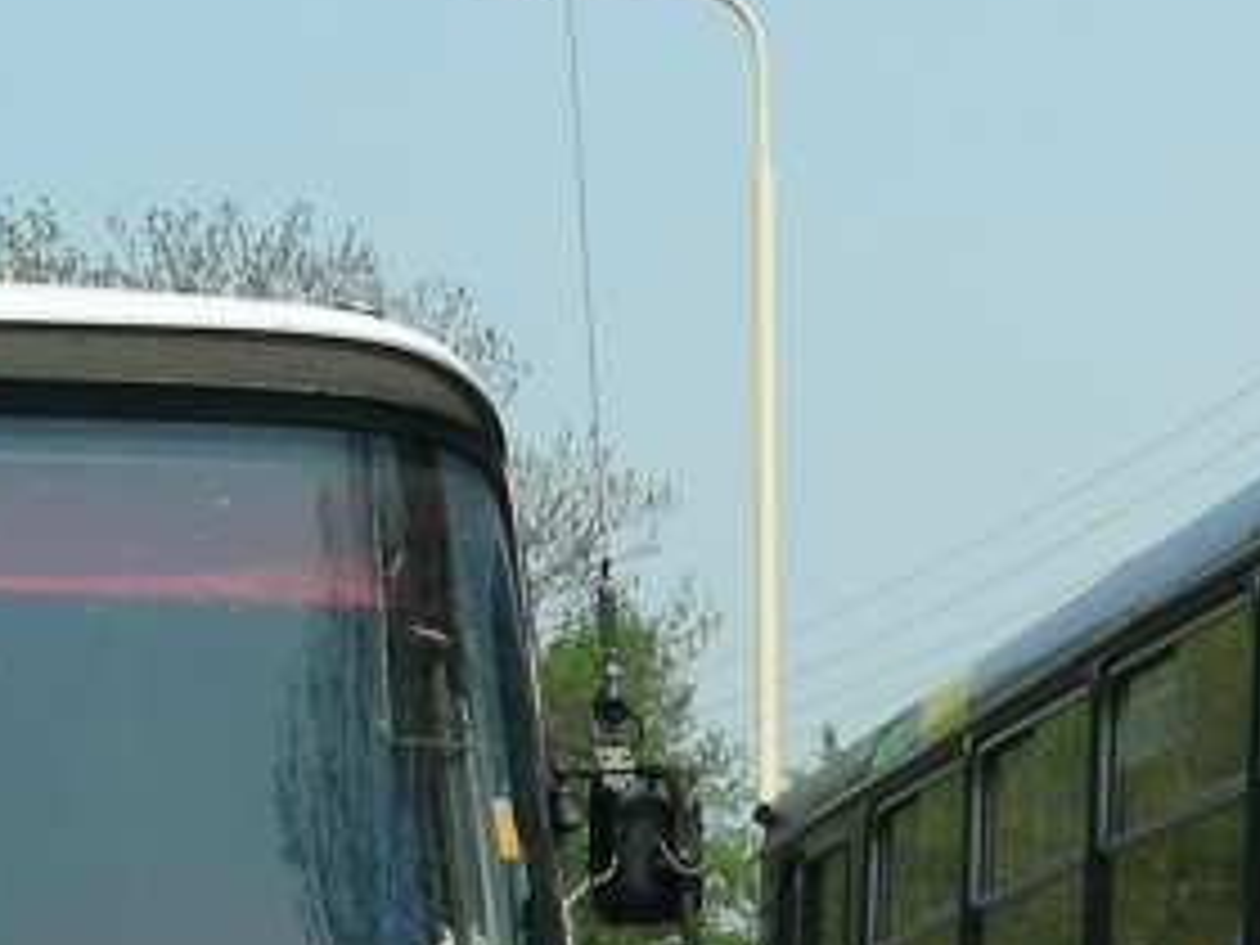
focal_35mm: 182
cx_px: 1454
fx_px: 6625
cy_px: 1548
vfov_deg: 8.0
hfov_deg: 10.7
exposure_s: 1/355
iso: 50
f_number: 5.6
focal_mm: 8.8
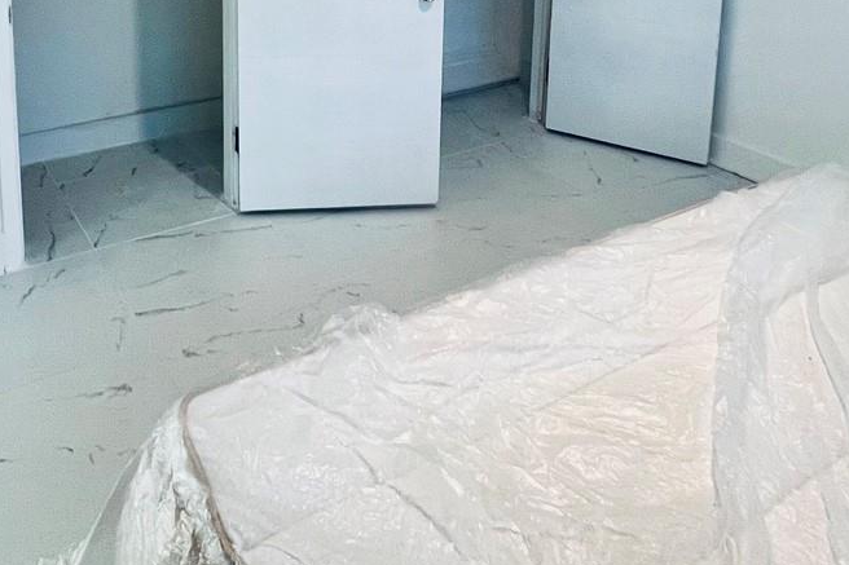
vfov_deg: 34.4
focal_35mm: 33
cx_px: 406
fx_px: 778
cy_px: -59
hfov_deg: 57.2
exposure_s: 1/120
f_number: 1.8
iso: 200
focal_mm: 1.57
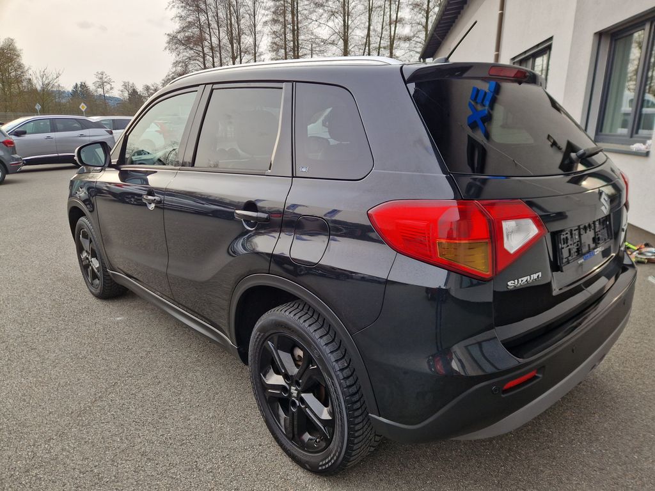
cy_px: 246
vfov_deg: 58.9
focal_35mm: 23
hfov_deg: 73.9
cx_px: 328
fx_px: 435
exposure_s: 1/299
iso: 50
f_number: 1.8
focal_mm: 5.4
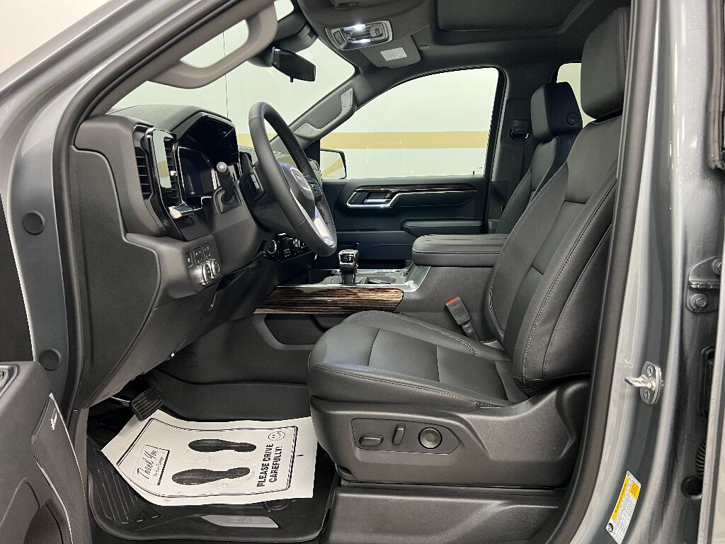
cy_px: 272
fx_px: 545
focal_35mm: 26
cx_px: 362
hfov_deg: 67.3
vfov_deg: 53.1
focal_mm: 5.7
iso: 320
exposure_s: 1/60
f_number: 1.5
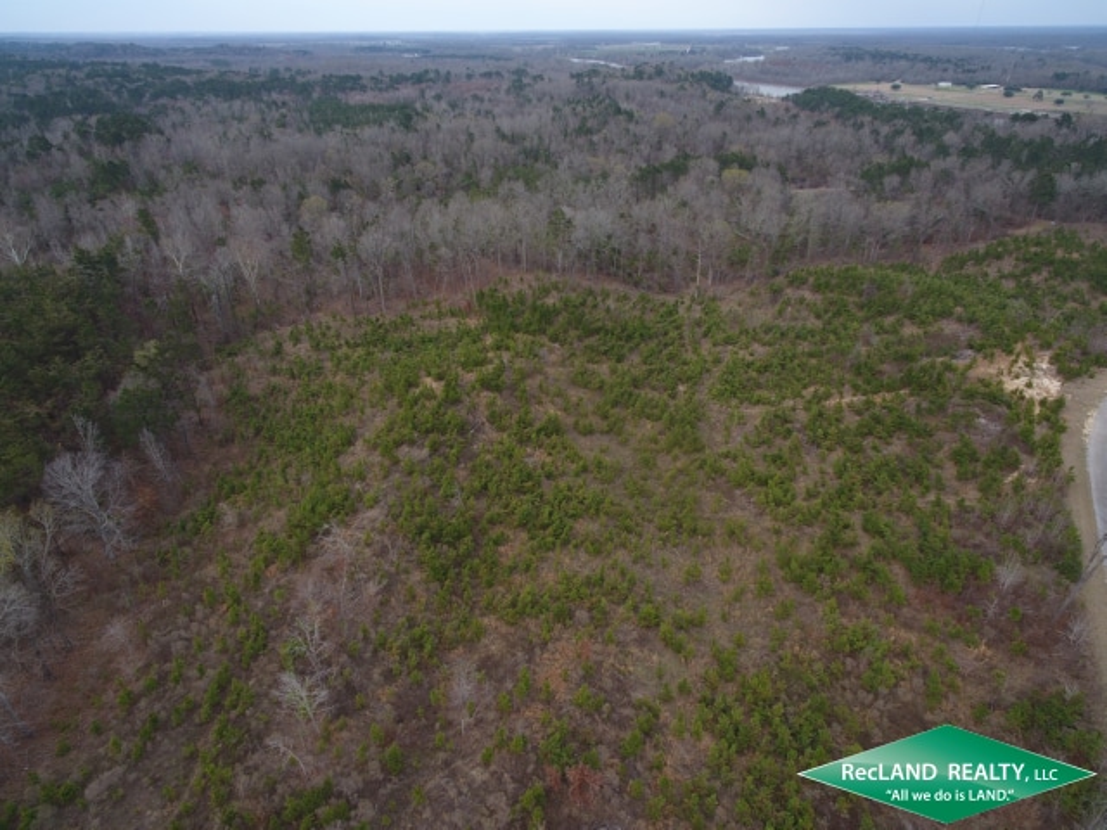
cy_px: 415
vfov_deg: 66.0
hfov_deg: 81.7
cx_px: 554
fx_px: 640
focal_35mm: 20
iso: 100
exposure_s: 1/111
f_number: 2.8
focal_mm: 3.61
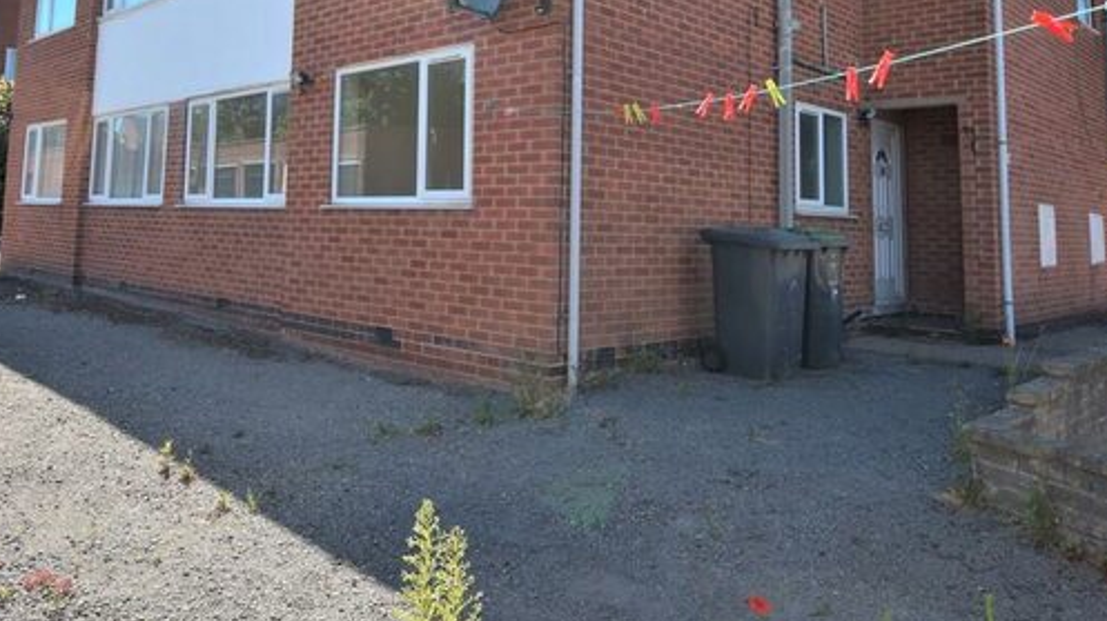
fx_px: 910
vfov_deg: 36.4
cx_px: 459
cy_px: 119
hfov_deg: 62.2
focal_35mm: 31
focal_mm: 14
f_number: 9
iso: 100
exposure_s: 1/200
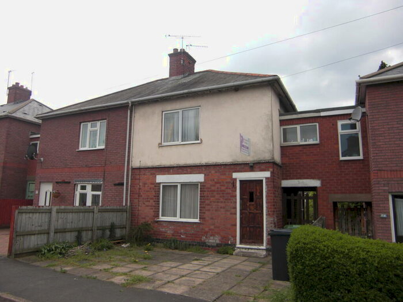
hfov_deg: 63.4
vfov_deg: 49.7
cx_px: 202
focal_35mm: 28
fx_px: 326
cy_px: 151
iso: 50
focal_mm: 4.9
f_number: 2.6
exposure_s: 1/800
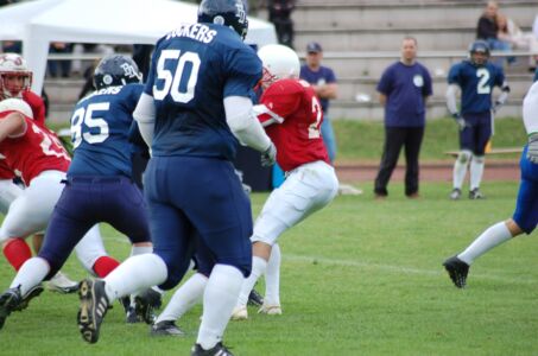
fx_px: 5369
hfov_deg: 5.7
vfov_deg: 3.8
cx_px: 269
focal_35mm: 360
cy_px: 178
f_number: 5.3
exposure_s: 1/500
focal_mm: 240
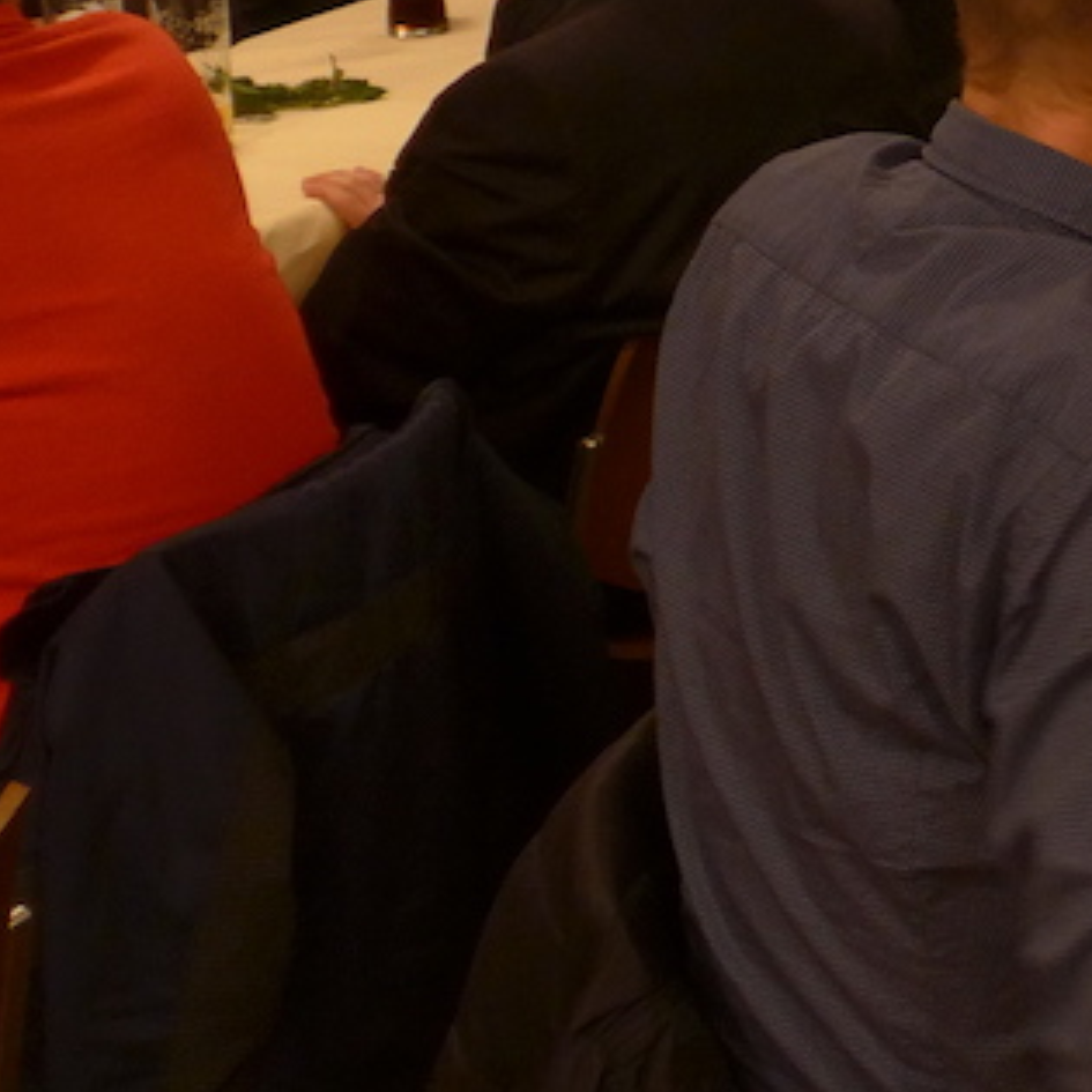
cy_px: 146
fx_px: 3605
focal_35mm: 101
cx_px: 1595
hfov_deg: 15.9
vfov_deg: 17.0
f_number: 2.4
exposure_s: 1/15
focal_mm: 7.5
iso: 400
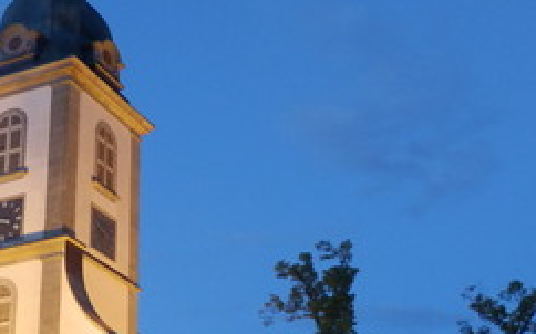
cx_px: 186
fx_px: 1037
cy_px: 236
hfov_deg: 28.8
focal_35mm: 71
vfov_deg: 18.2
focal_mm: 5.5
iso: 400
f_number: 3.3
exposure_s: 1/10
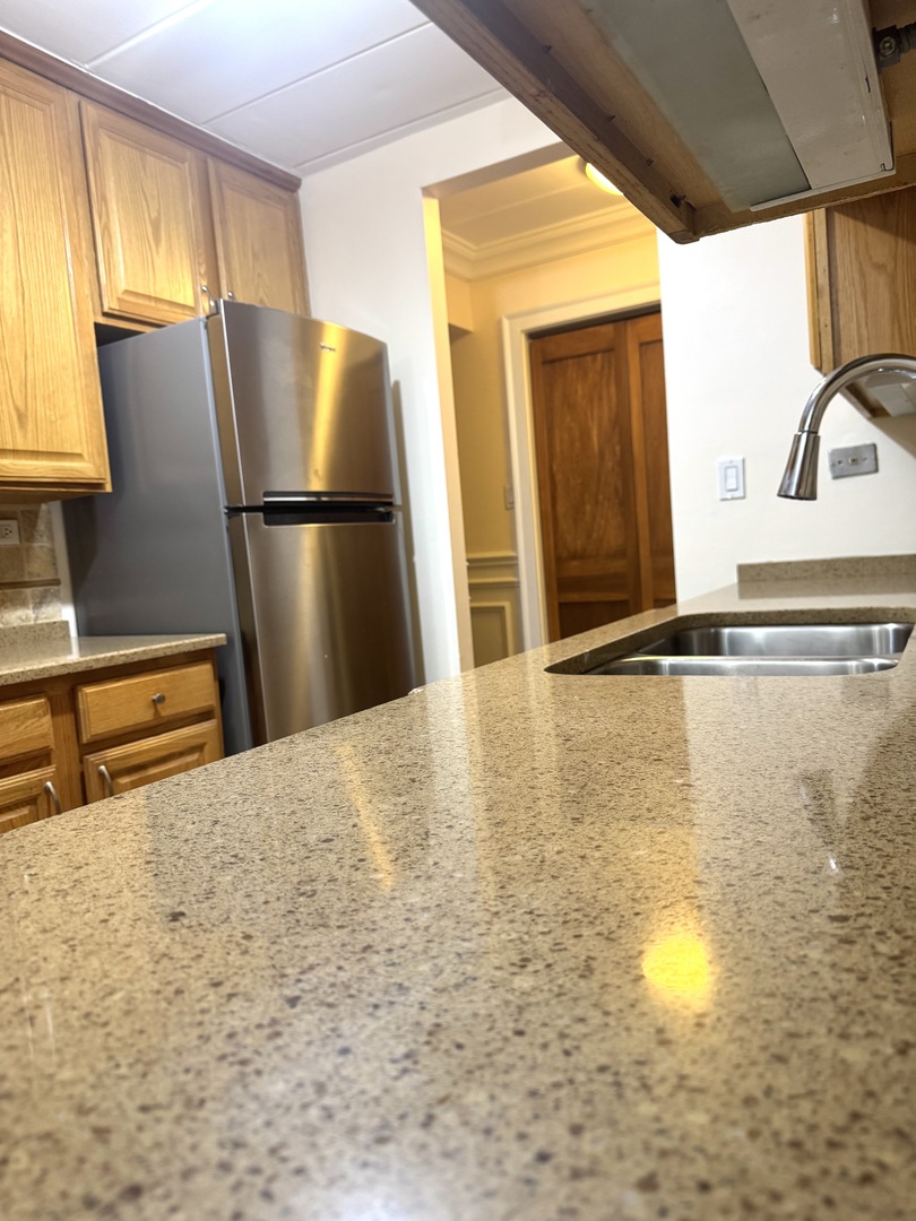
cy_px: 610
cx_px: 458
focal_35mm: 24
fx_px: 847
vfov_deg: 71.6
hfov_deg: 56.8
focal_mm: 6.76
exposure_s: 1/60
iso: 250
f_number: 1.78
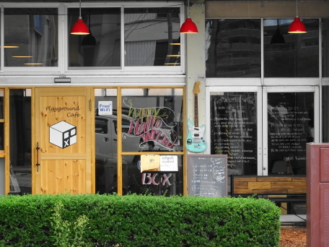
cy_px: 127
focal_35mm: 162
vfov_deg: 9.2
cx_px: 160
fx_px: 1540
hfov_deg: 12.2
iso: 250
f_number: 5.6
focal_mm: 26.39
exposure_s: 1/160
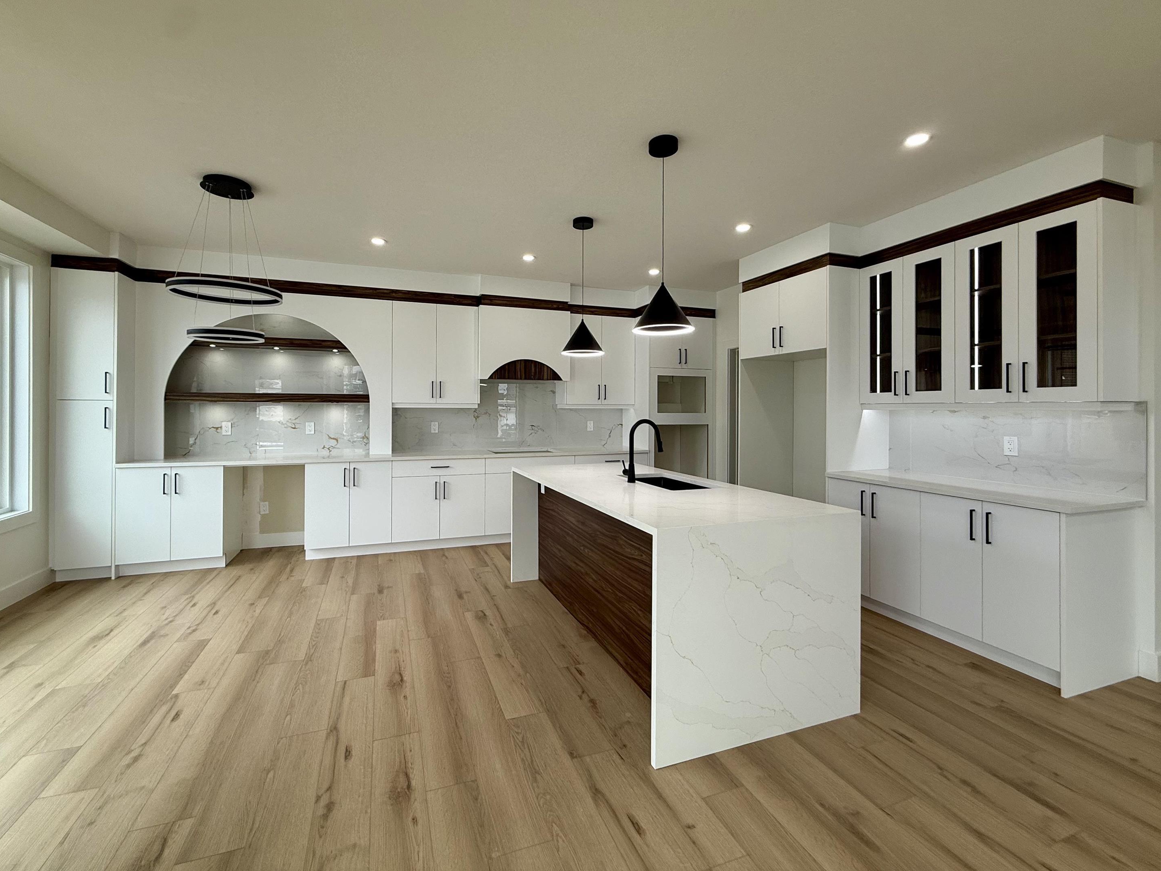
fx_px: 503
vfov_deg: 81.6
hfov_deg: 98.1
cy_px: 406
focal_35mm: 15
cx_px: 560
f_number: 2.2
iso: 64
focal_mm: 2.22
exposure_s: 1/131
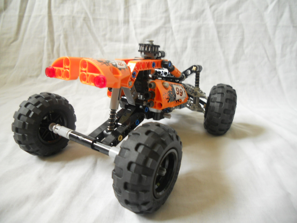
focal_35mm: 27
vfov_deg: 51.4
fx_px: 232
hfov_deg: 65.3
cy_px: 112
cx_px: 148
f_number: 3.2
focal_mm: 4.9
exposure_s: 1/30
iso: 200
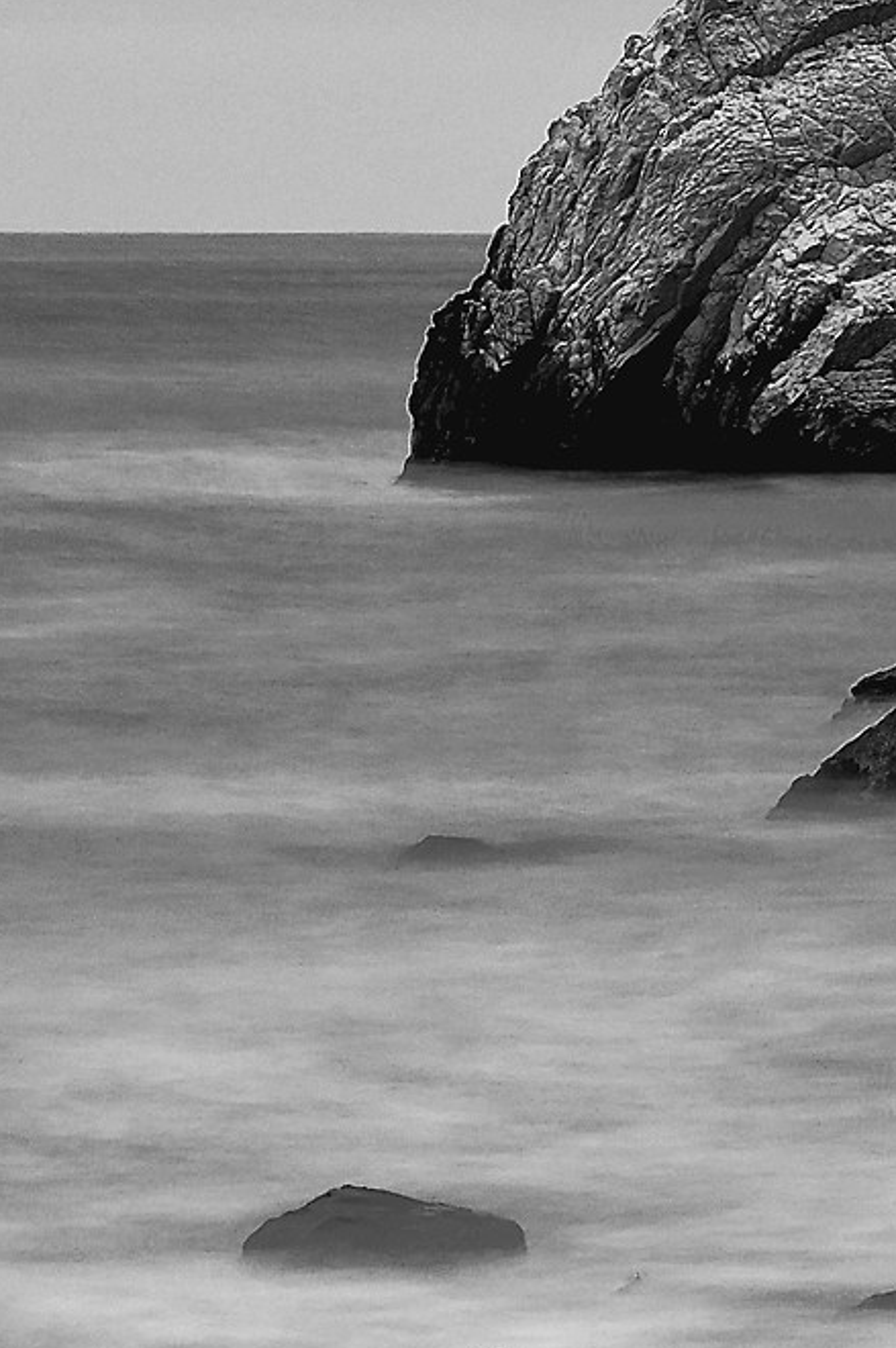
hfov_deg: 4.5
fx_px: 11292
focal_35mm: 302
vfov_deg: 6.8
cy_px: 1132
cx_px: 807
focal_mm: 55
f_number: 10
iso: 200
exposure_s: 12
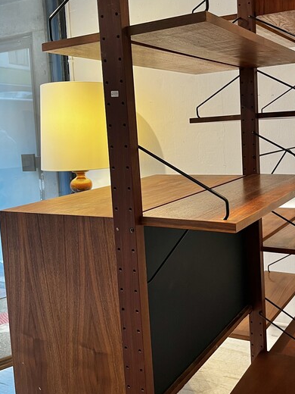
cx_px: 177
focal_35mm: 40
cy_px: 167
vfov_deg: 46.6
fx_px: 455
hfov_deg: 35.8
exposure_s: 1/50
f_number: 1.6
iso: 80
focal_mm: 5.1
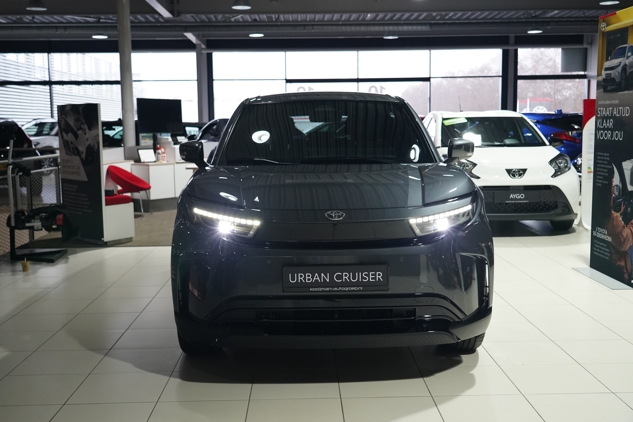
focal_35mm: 40
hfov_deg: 48.5
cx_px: 316
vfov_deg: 33.4
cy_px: 211
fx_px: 703
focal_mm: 40
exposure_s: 1/60
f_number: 4.5
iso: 4000
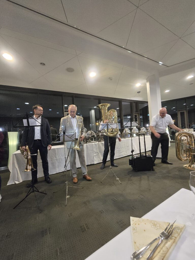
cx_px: 98
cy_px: 130
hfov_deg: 89.9
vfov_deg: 106.2
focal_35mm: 13
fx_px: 98
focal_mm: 2.2
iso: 1250
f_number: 2.2
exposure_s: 1/50
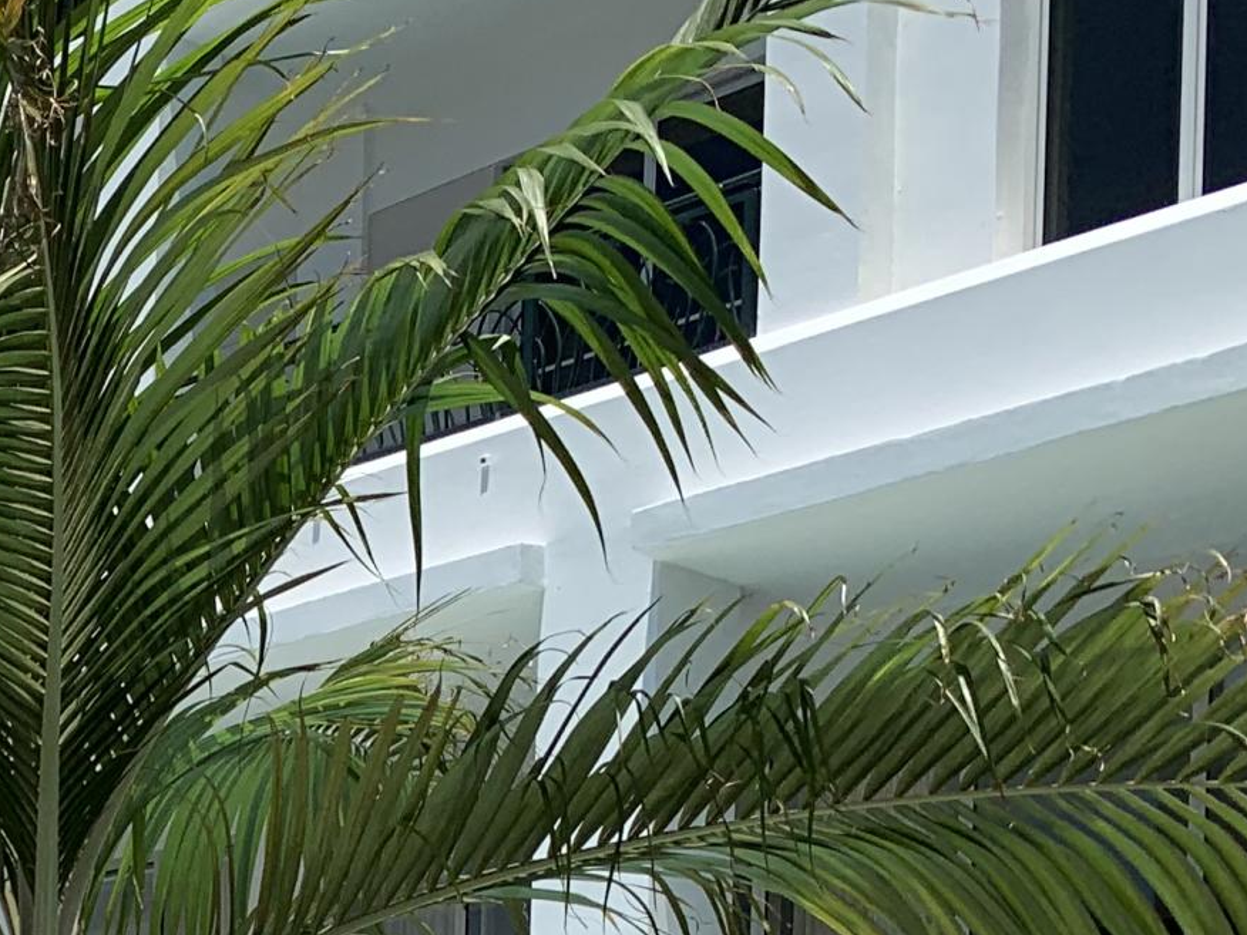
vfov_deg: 15.0
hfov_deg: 18.8
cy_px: 1537
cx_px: -726
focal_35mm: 89
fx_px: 3206
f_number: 1.8
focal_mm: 4.25
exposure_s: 1/3289
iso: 25
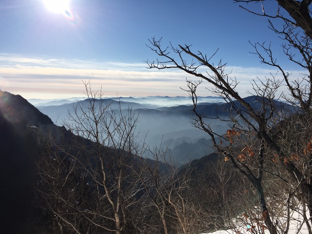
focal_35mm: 29
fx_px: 261
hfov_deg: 61.7
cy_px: 117
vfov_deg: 48.2
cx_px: 156
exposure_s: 1/4049
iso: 25
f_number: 2.2
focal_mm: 4.15
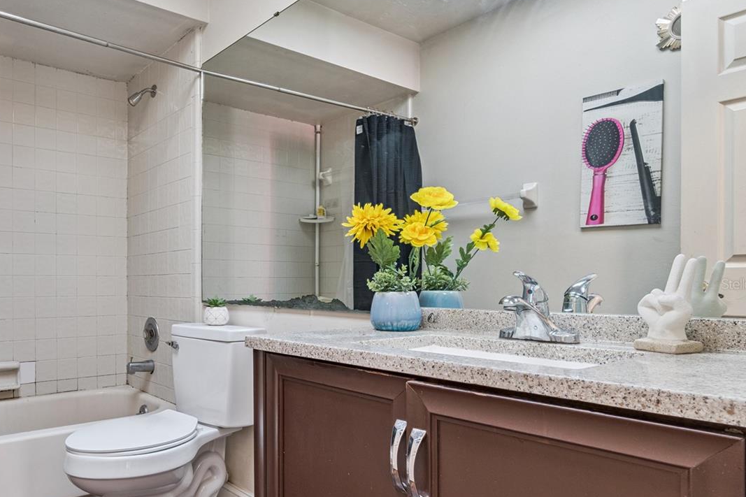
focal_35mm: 24
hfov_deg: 70.7
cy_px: 284
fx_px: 497
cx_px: 224
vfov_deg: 52.9
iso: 800
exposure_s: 1/13
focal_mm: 16
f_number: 10
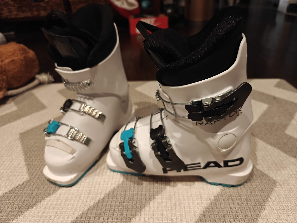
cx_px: 148
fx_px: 197
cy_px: 112
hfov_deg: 73.9
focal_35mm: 23
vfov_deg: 58.9
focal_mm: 6.06
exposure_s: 1/40
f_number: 1.6
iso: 2500
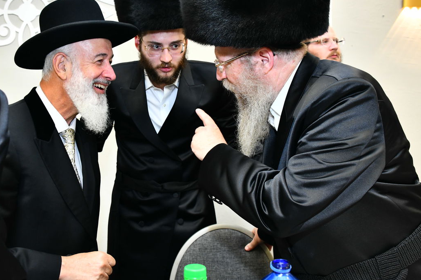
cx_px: 178
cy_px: 110
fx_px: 444
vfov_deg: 34.9
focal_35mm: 38
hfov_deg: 50.5
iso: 1600
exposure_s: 1/160
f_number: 5.6
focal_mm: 28
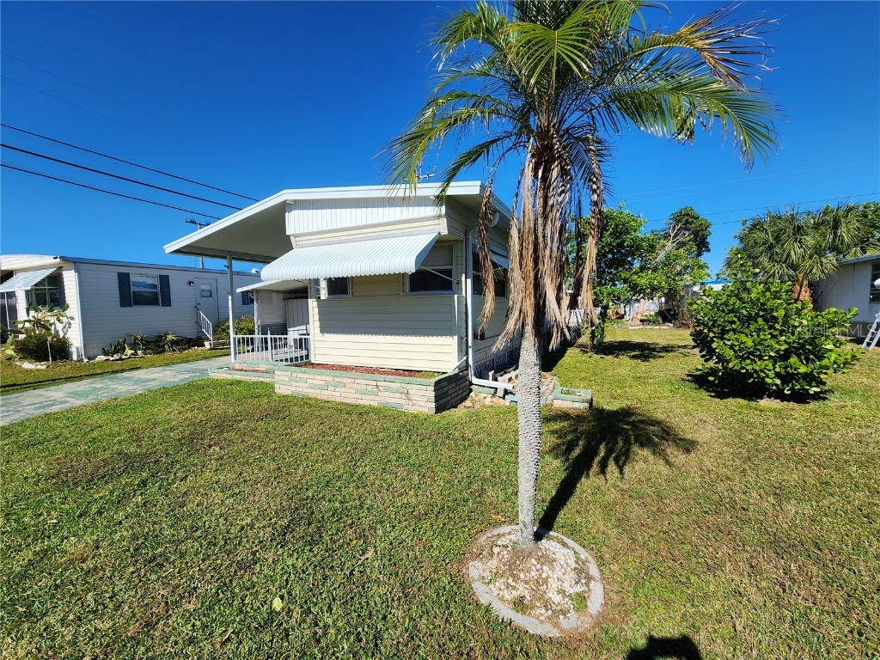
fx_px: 330
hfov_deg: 106.2
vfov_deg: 89.9
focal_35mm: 13
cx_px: 440
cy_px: 330
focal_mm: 2.2
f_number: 2.2
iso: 50
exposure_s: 1/2969
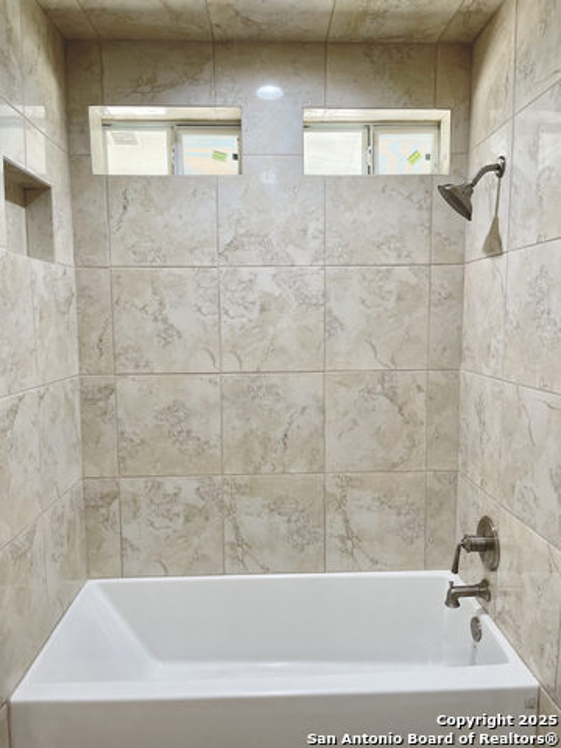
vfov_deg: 67.3
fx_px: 562
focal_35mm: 26
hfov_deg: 53.1
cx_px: 280
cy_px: 374
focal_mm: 5.1
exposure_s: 1/120
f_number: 1.6
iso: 100
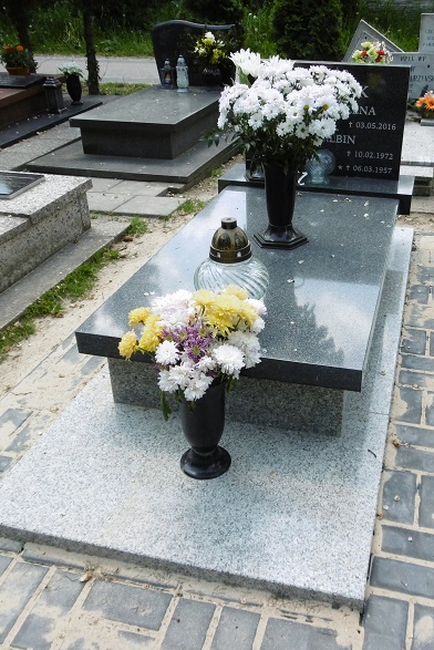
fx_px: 614
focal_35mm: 34
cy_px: 324
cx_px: 287
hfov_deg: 38.5
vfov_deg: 55.8
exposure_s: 1/400
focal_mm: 4.3
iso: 100
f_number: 3.1
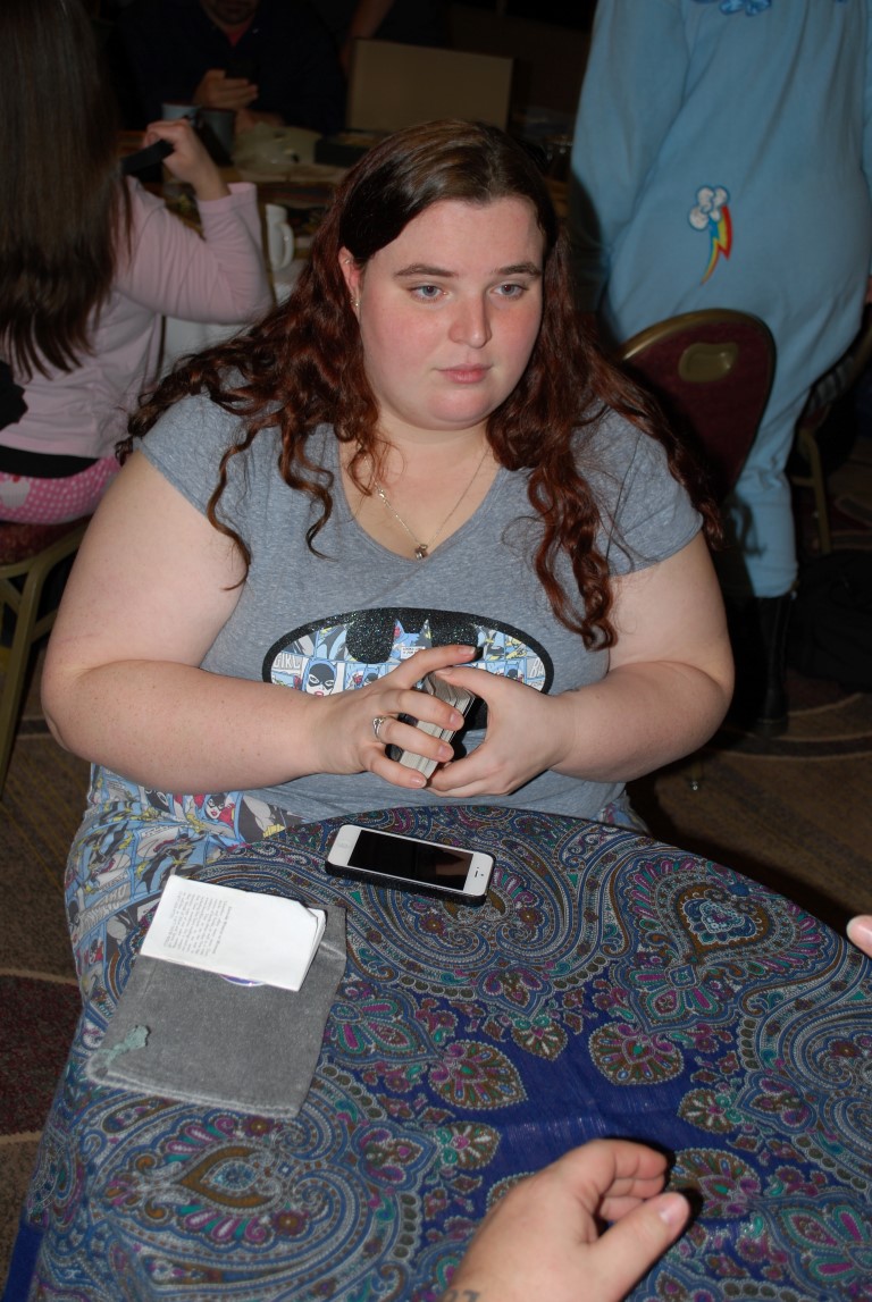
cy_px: 651
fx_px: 1630
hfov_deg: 30.0
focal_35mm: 45
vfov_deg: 43.6
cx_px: 436
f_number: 4.8
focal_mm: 30
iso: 100
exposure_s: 1/60
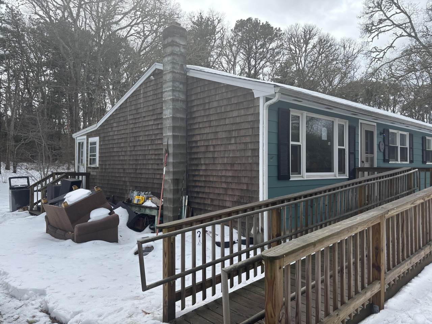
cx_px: 216
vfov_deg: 53.1
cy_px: 162
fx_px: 324
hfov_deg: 67.3
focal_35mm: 26
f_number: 1.6
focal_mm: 5.96
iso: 50
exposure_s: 1/2398
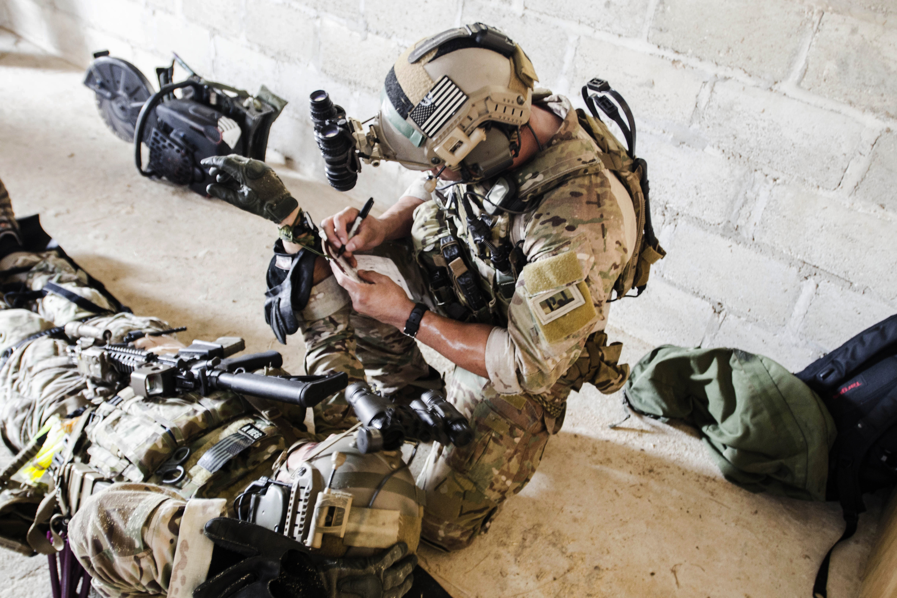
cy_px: 299
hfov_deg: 64.6
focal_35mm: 28
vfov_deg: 45.7
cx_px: 448
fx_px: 710
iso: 400
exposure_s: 1/5
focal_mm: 19
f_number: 2.8
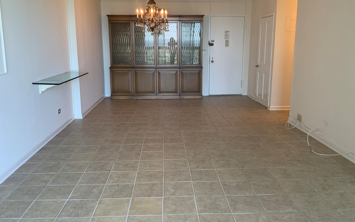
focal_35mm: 31
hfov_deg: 61.2
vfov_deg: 40.5
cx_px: 176
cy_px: 96
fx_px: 300
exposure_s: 1/60
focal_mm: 3
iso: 40
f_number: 1.8
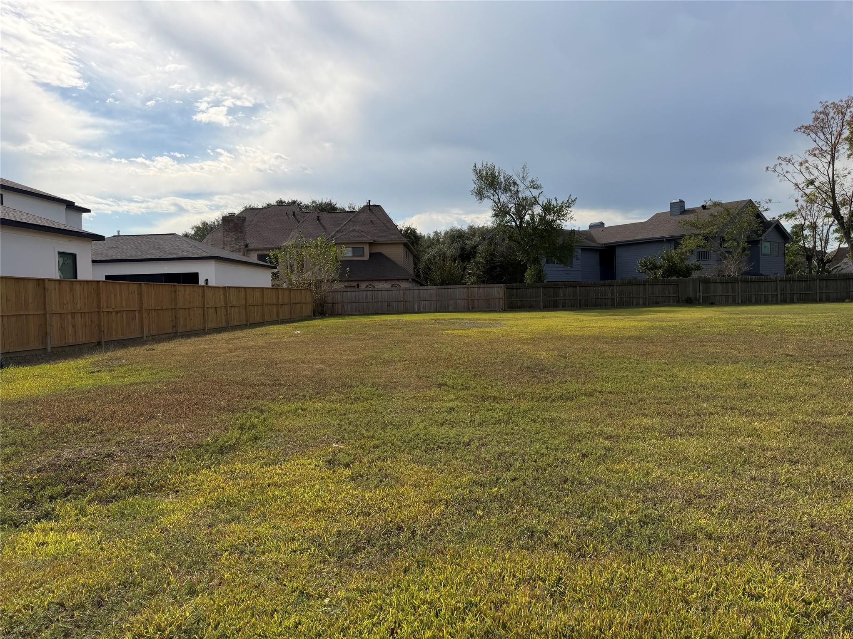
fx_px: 591
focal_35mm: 24
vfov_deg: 56.8
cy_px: 320
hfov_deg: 71.6
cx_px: 426
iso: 100
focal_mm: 6.76
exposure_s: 1/7353
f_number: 1.78
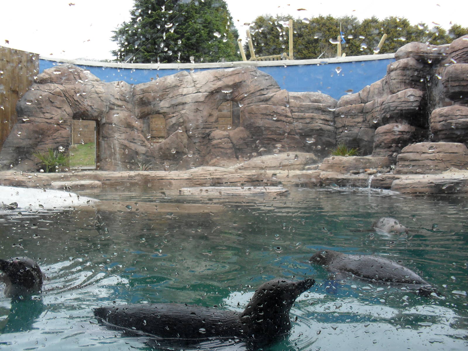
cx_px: 234
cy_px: 176
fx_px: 473
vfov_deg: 40.7
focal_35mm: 35
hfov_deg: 52.6
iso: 100
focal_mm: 6.3
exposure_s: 1/500
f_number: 3.2
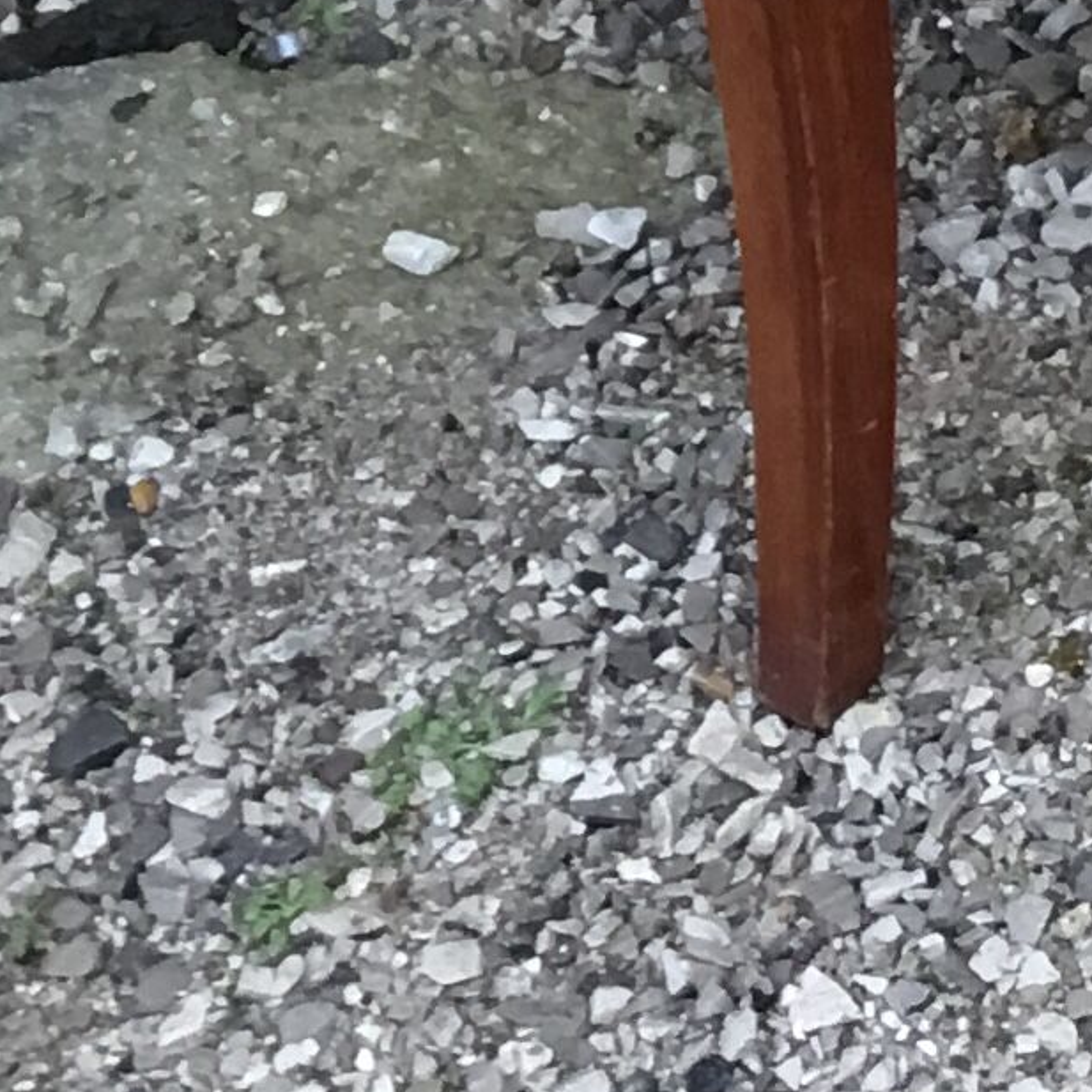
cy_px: -773
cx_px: 2177
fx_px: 5175
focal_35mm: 145
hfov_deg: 11.0
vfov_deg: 11.3
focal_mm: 3.3
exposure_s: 1/33
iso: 40
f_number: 2.4
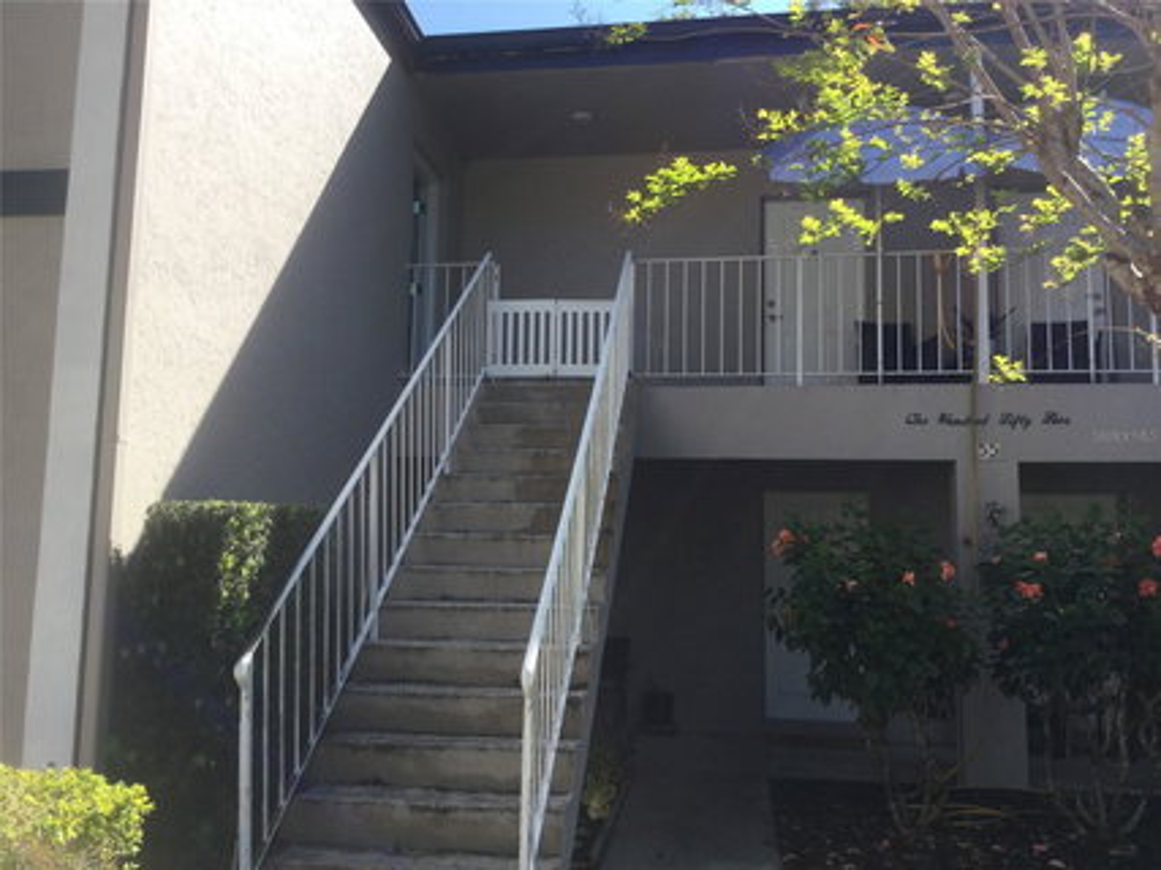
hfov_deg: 58.4
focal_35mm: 31
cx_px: 580
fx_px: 1039
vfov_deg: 45.4
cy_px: 435
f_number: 2.4
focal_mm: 3.3
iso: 25
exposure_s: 1/570
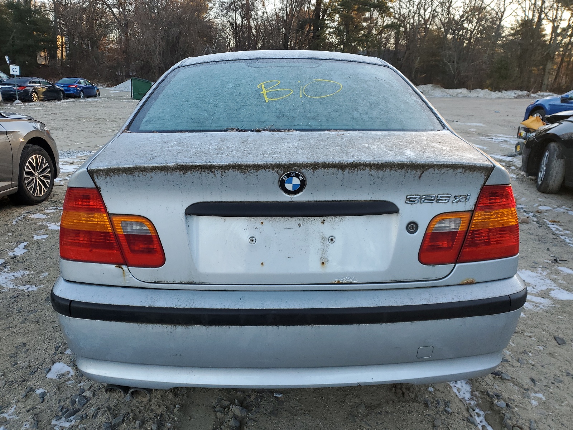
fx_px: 430
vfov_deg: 53.1
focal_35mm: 26
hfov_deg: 67.3
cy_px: 215
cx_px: 286
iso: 50
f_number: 1.5
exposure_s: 1/278
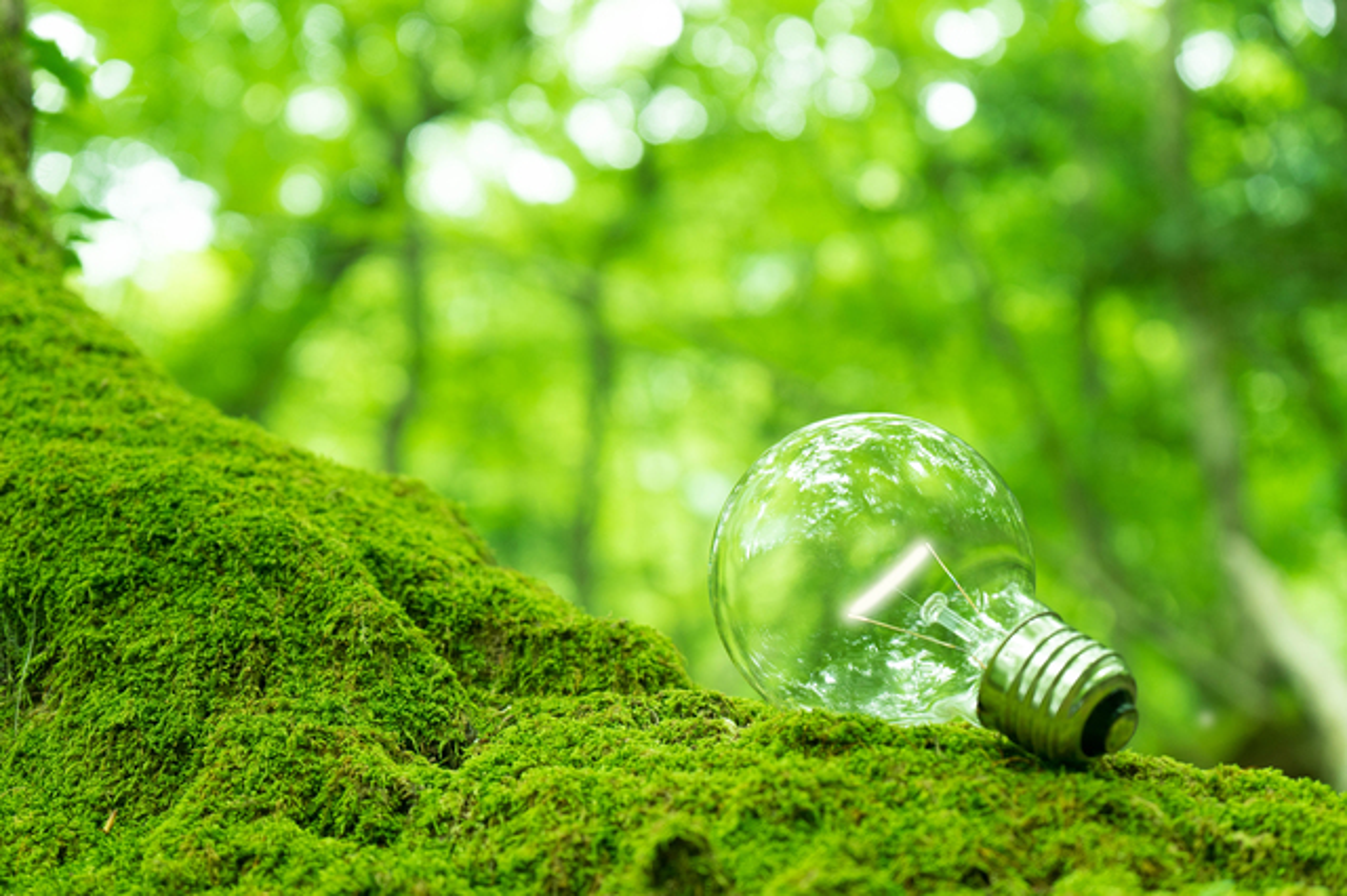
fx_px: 1945
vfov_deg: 26.0
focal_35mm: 52
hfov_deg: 38.2
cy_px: 448
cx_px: 674
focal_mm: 52
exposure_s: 1/20
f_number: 5.6
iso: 320
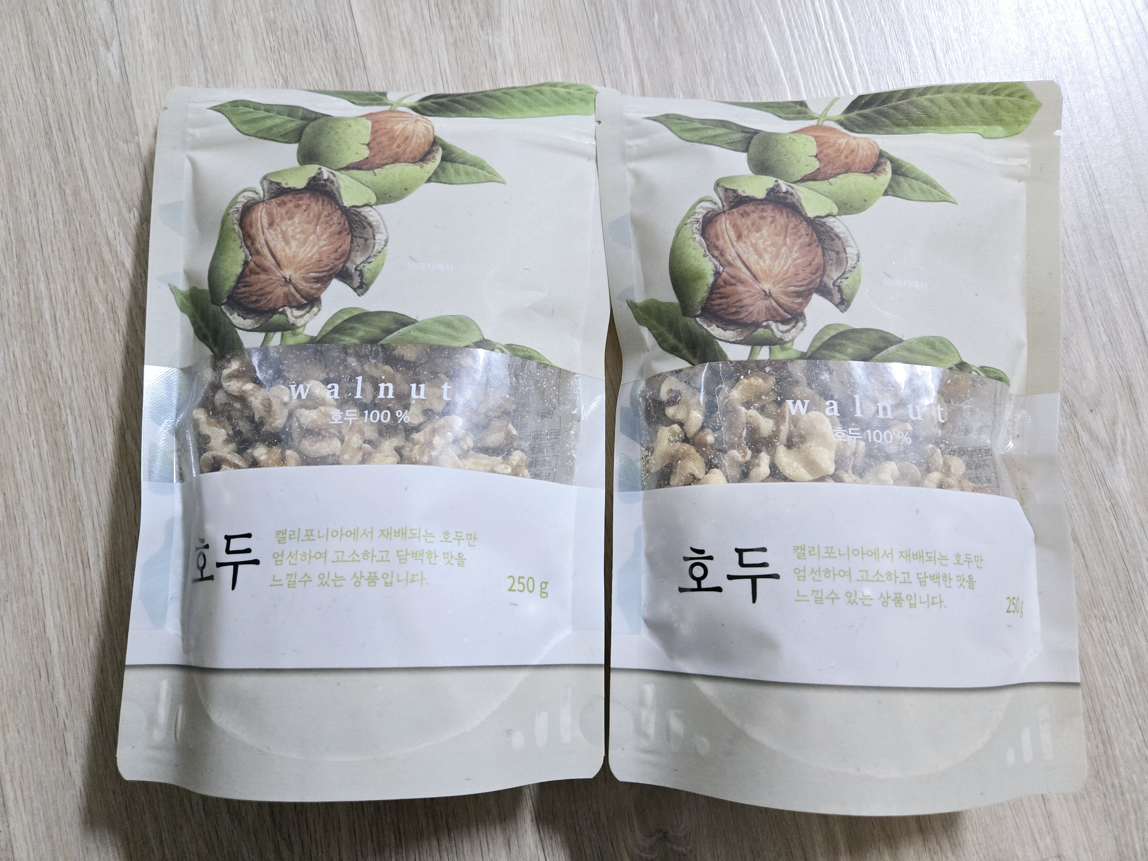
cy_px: 430
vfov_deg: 58.9
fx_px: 763
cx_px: 574
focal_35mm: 23
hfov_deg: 73.9
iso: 1000
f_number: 1.8
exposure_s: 1/120
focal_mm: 5.4
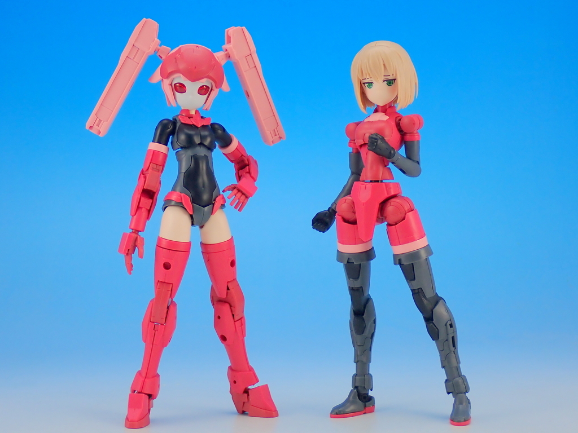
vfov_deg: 23.7
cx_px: 289
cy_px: 216
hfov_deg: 31.2
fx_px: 1035
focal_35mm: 62
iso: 100
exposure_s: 1/30
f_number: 3.6
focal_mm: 11.09
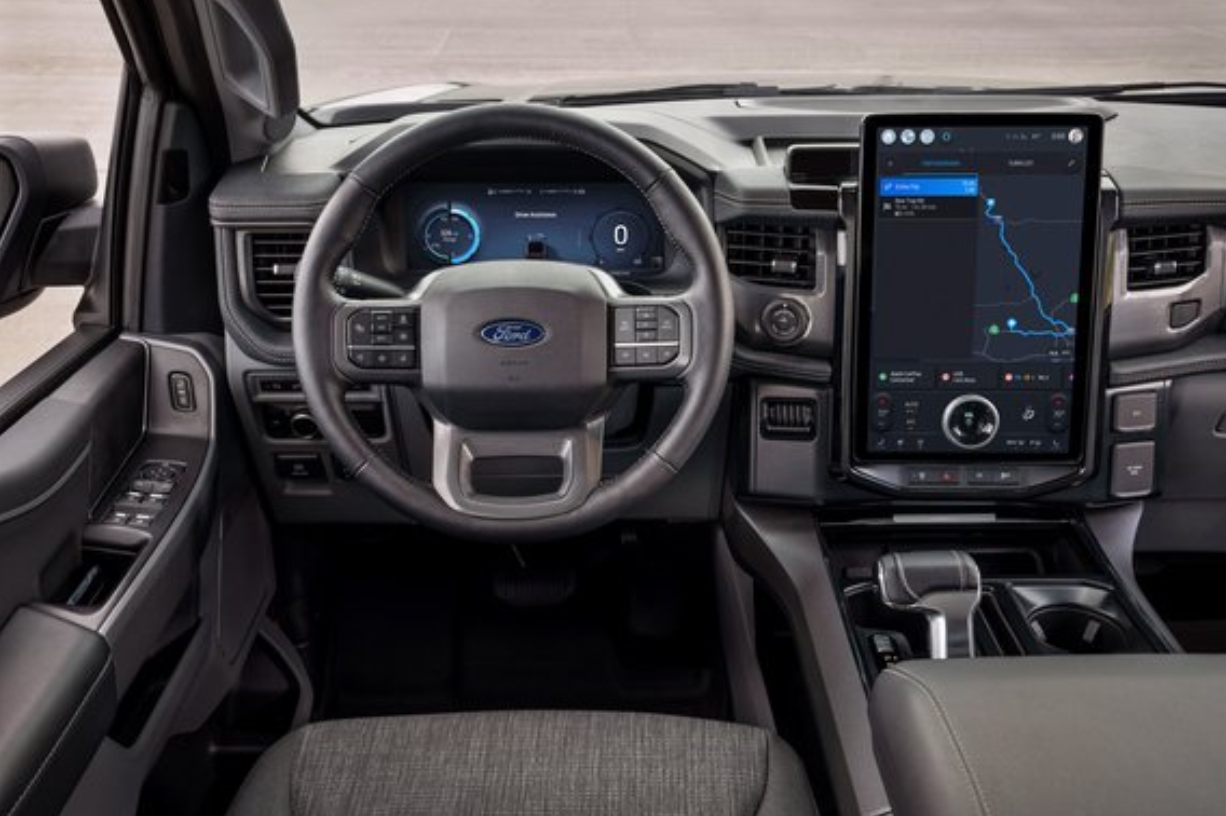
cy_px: 389
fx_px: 1259
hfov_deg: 51.9
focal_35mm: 37
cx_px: 645
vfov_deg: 35.9
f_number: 11
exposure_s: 1/60
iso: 400
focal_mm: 35
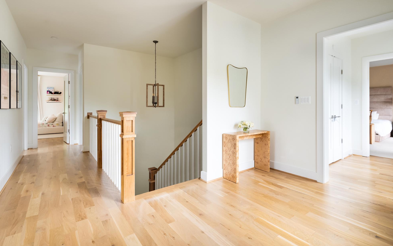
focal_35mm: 17
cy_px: 113
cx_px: 197
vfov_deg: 67.9
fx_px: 182
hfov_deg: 94.4
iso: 800
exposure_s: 1/100
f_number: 10
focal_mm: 16
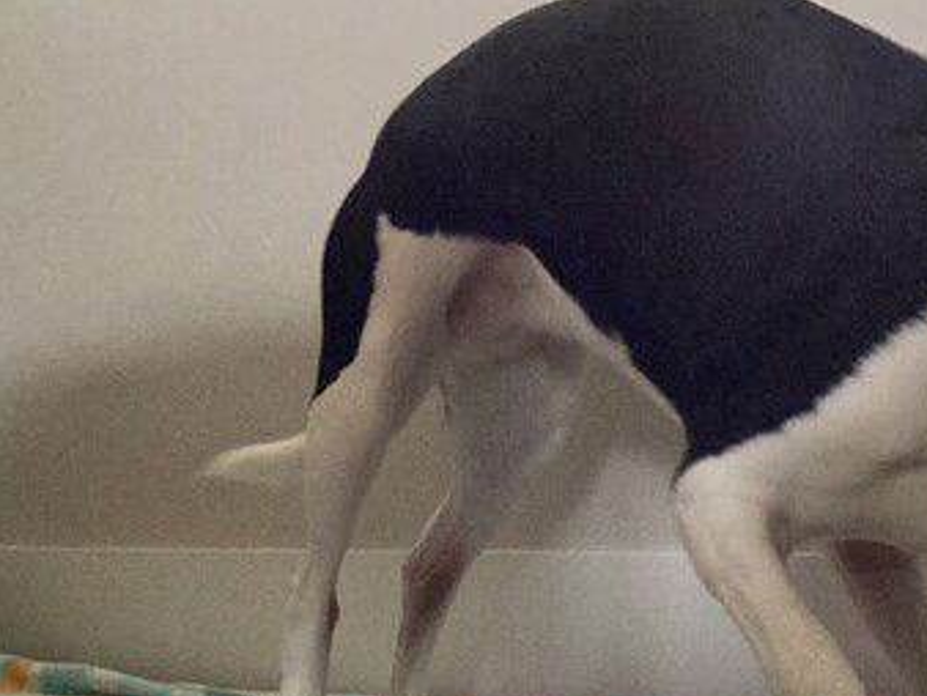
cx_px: 598
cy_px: 564
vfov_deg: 26.1
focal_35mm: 55
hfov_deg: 34.7
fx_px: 1474
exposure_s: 1/15
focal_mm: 3.3
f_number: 2.4
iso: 640
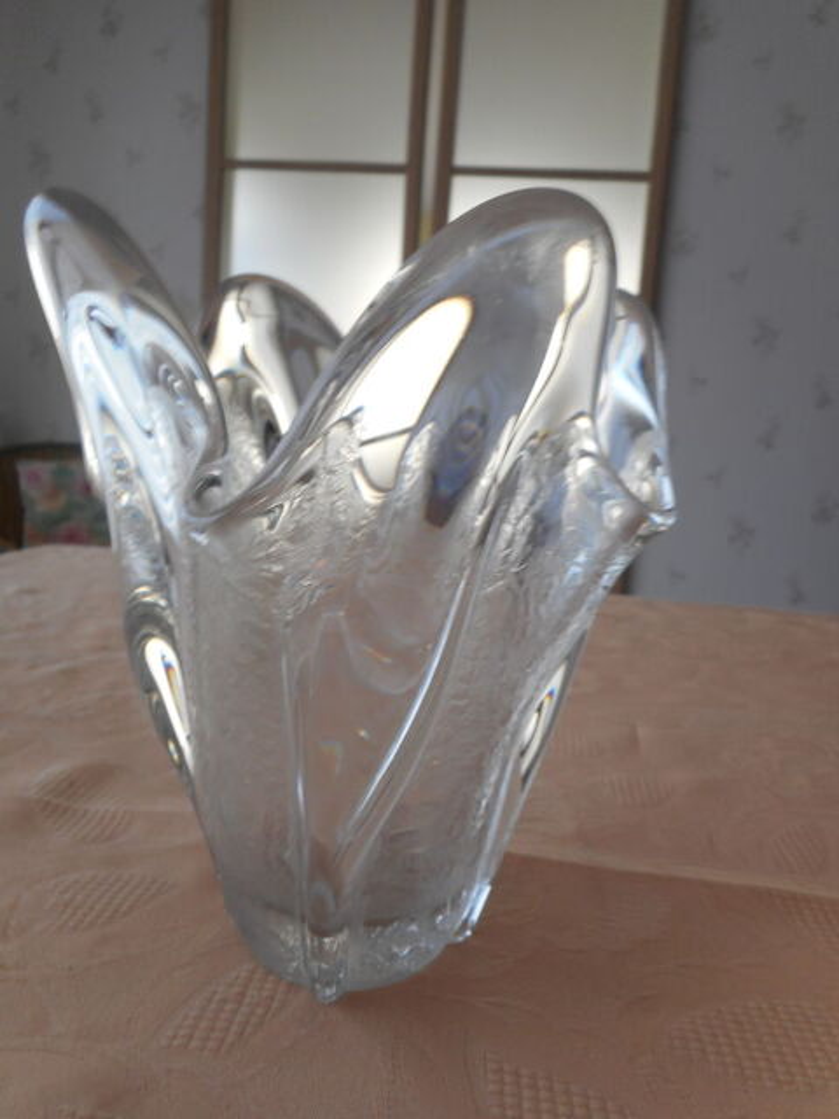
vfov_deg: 69.4
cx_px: 420
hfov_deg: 54.9
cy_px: 560
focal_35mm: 25
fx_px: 808
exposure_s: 1/40
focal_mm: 4.5
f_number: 3.7
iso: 80
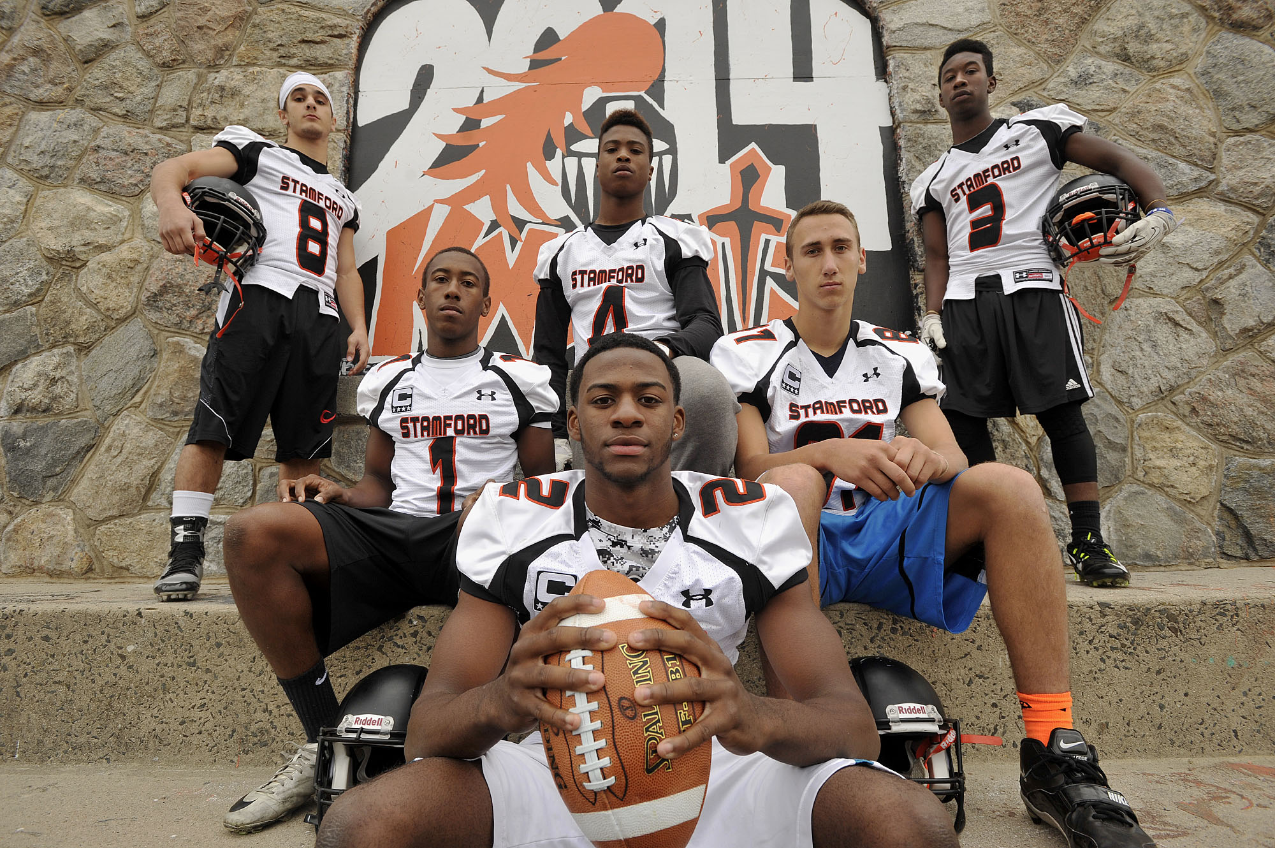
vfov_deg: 53.1
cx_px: 638
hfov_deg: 73.8
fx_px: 849
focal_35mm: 24
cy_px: 424
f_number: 7.1
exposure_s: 1/125
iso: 400
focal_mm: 24
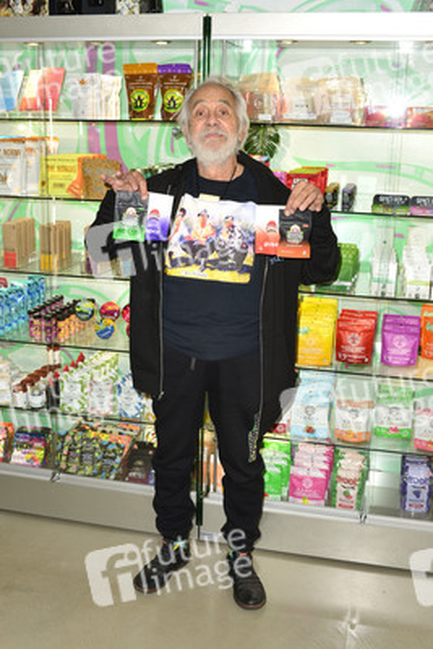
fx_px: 631
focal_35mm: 35
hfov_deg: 37.9
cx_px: 216
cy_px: 324
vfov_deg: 54.4
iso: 800
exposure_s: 1/200
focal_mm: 35
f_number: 6.3
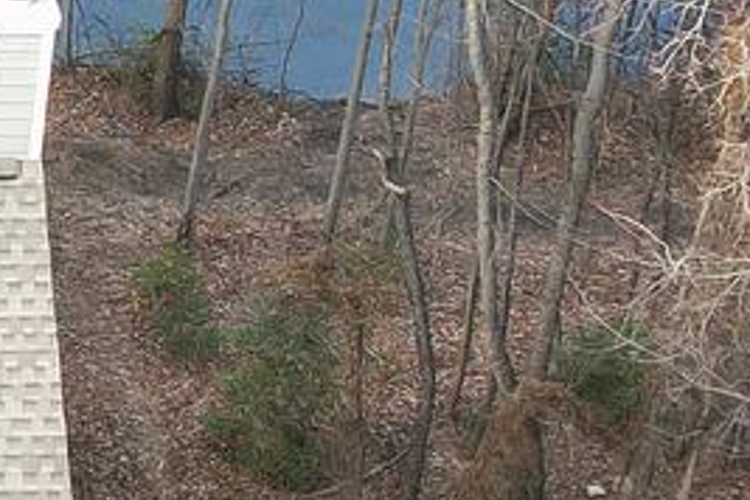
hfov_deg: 11.2
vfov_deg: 8.1
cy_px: 142
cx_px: -691
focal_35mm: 169
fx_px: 3521
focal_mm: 8.38
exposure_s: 1/160
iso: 100
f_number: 2.8
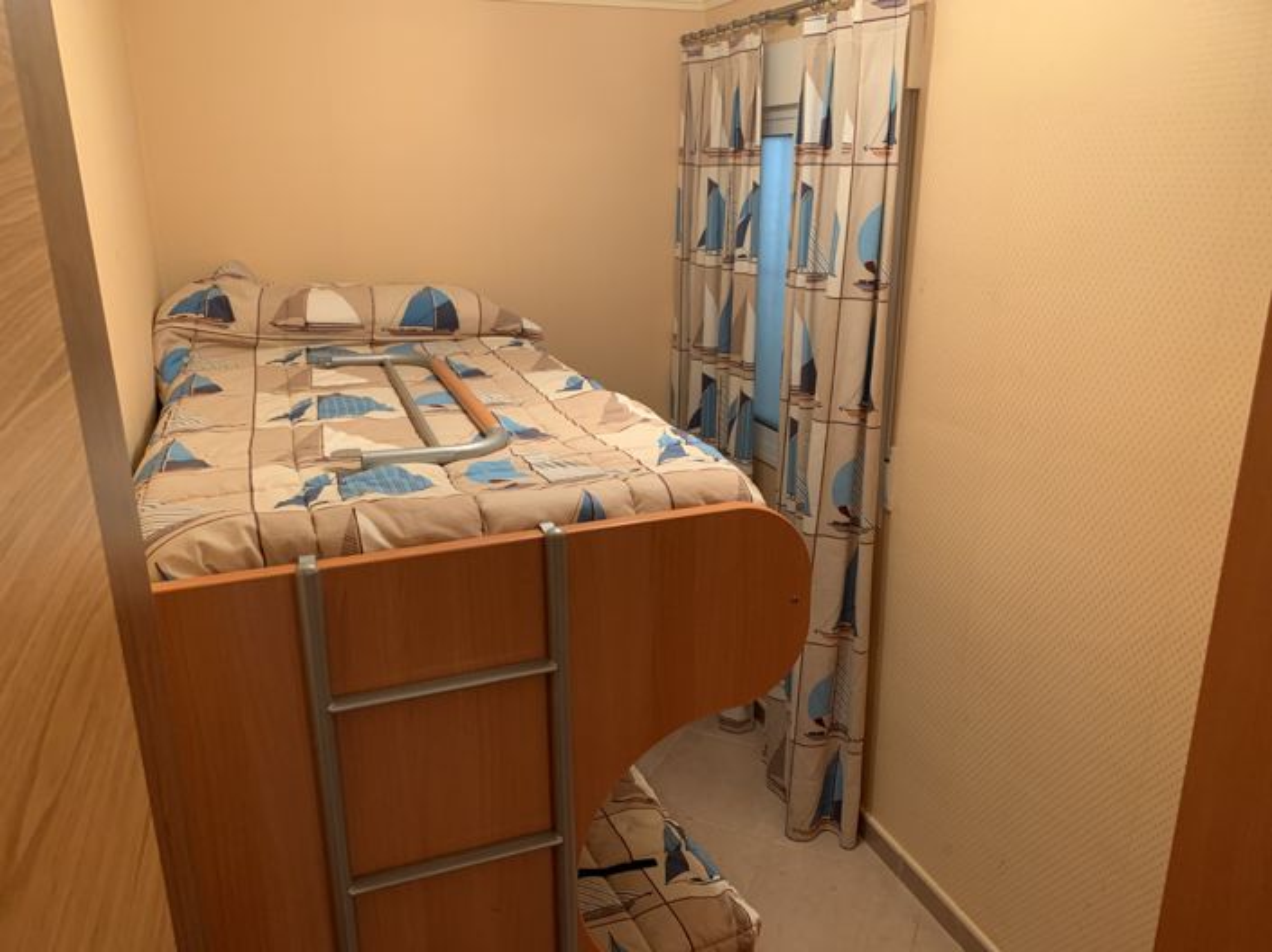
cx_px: 636
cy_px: 476
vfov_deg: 53.0
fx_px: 955
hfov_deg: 67.3
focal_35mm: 26
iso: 160
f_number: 1.8
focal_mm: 4.25
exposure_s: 1/50
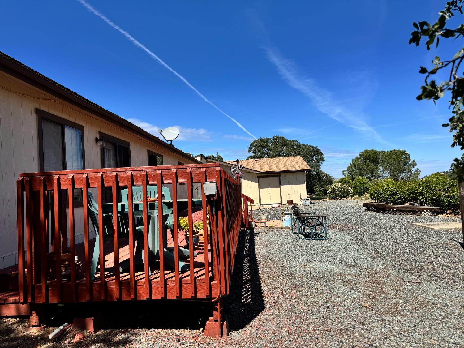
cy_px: 174
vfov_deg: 56.8
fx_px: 322
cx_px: 232
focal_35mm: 24
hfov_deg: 71.6
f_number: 1.78
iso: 80
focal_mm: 6.76
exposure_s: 1/6410
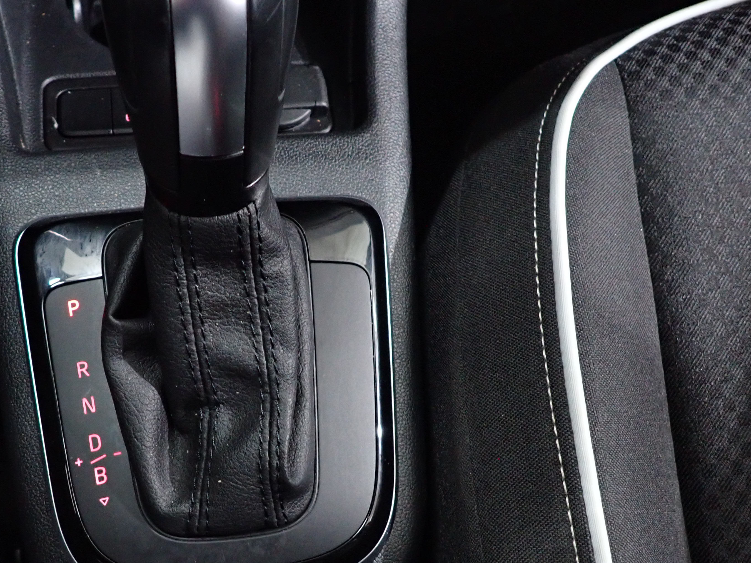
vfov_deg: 38.4
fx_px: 803
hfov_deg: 49.1
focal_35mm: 37
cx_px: 241
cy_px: 350
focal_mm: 4.5
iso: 640
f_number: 2
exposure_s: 1/30
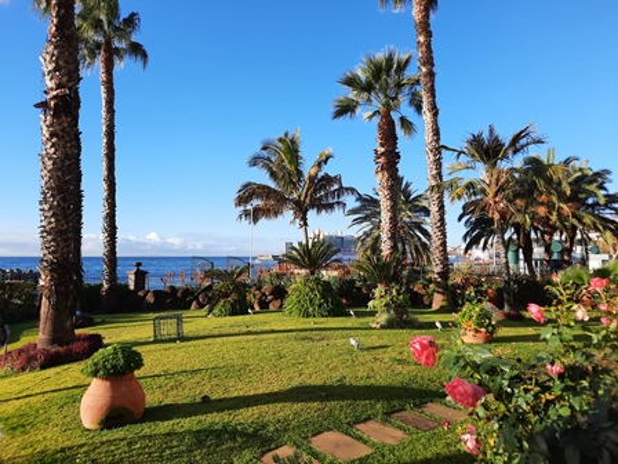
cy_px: 232
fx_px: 446
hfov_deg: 69.4
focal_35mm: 25
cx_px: 309
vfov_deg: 54.9
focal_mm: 4.6
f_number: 2
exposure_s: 1/539
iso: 32
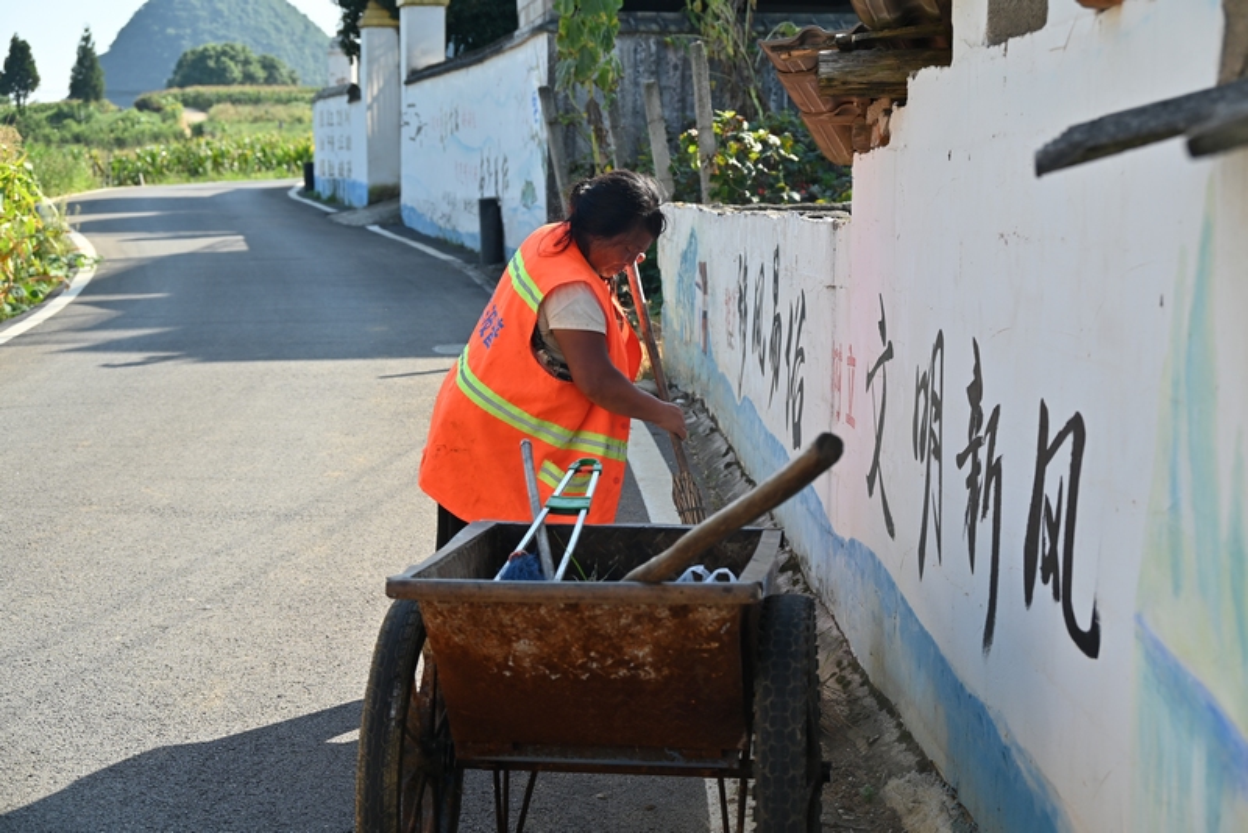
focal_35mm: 61
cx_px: 624
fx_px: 2115
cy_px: 416
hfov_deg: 32.9
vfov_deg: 22.3
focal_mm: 61
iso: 100
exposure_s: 1/250
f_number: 6
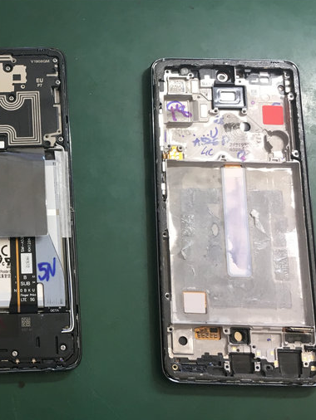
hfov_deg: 25.3
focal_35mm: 55
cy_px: 215
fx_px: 669
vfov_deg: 34.9
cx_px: 1
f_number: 2.2
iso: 32
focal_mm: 4.15
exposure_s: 1/30
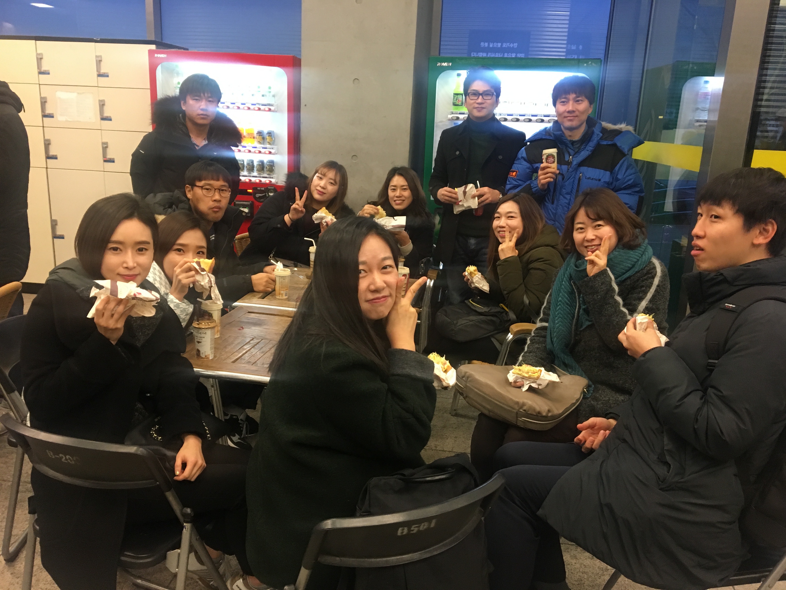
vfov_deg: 48.2
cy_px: 295
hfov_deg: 61.7
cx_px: 393
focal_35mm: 29
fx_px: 658
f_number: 2.2
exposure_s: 1/30
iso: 125
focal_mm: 4.15
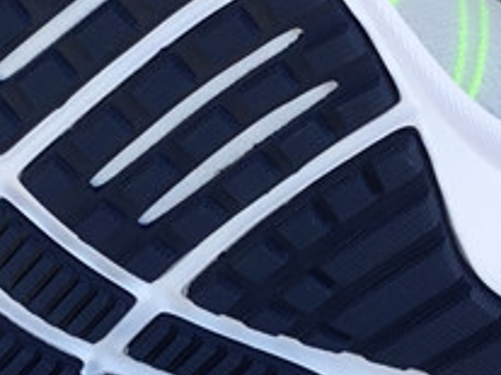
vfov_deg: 11.0
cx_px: 80
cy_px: 253
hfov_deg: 14.5
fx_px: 1953
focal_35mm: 135
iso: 25
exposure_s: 1/248
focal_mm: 3.3
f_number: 2.4
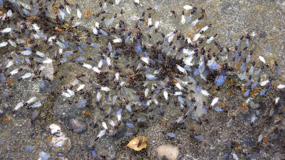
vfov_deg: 30.3
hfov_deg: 51.6
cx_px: 141
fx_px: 295
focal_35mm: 39
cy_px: 63
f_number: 2.4
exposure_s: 1/131
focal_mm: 4.28
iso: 64
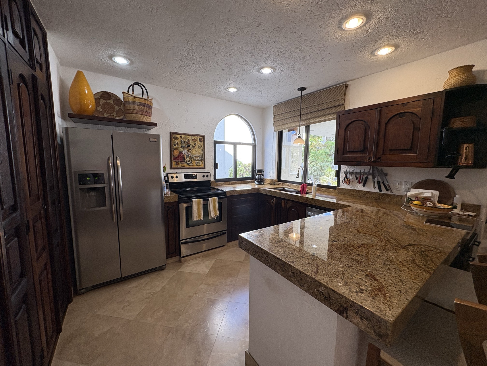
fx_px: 197
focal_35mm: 14
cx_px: 244
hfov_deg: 102.1
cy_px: 183
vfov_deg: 85.7
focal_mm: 2.22
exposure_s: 1/120
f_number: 2.2
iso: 64
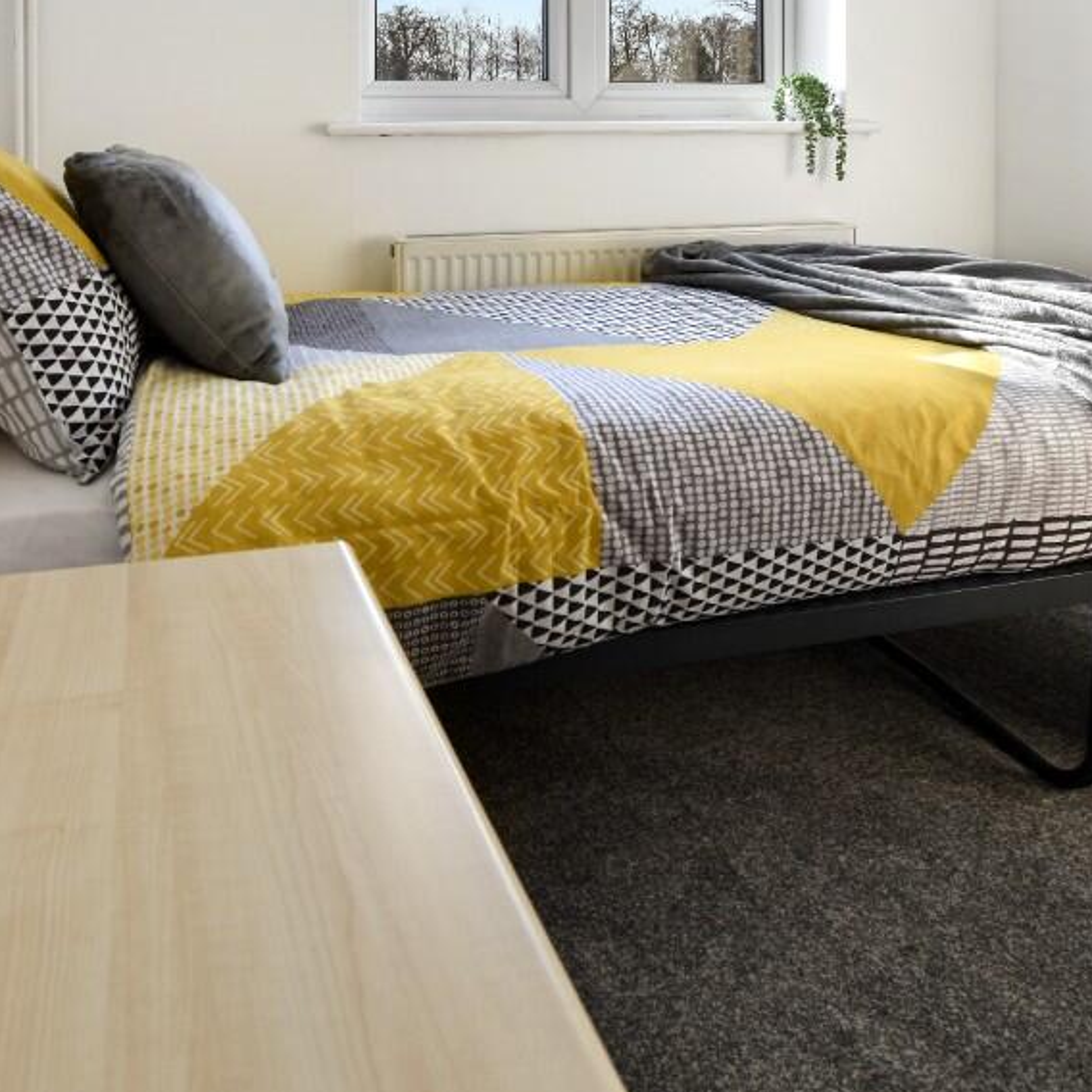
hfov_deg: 65.4
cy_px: 485
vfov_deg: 67.1
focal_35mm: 23
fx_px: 821
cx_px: 361
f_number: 5.6
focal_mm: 10
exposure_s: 1/40
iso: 160
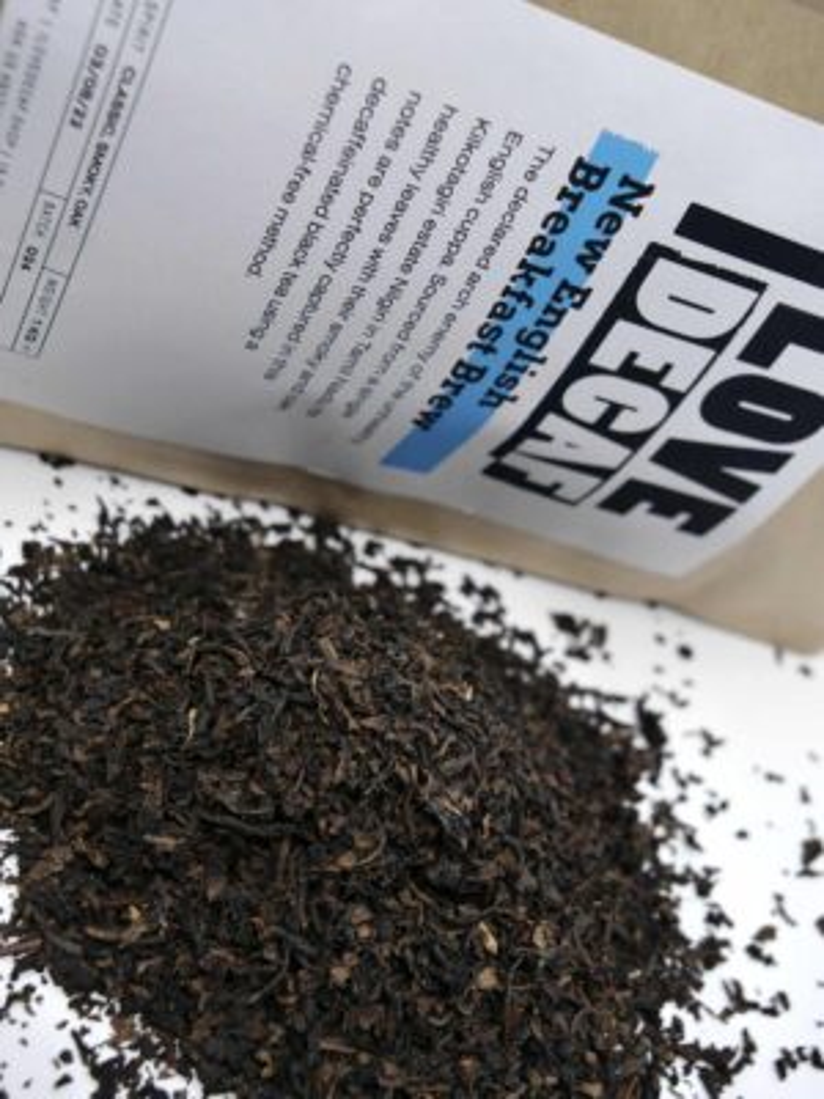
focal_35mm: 46
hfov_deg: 31.5
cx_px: 412
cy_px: 550
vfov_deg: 41.2
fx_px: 1460
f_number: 4.5
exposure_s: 1/160
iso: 200
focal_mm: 23
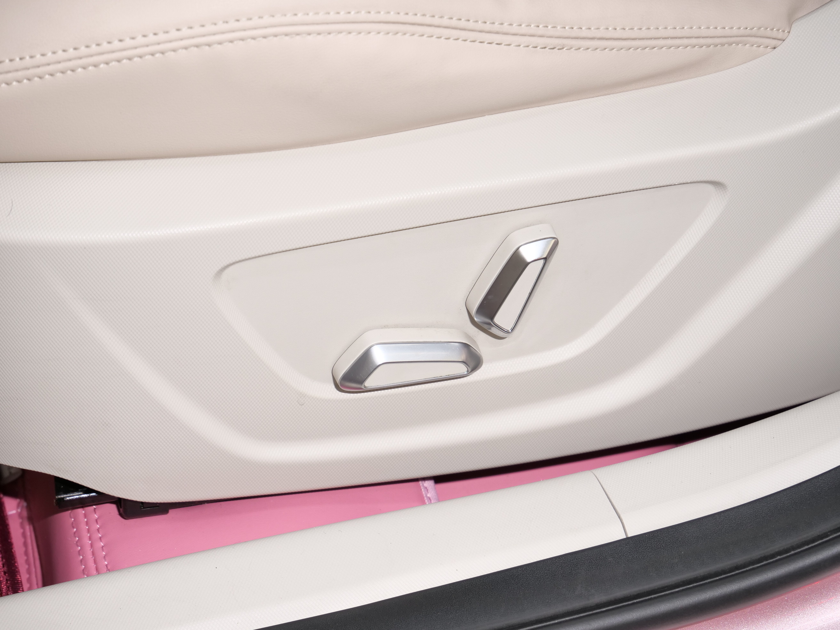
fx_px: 1844
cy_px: 315
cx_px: 420
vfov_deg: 19.4
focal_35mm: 76
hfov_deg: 25.7
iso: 400
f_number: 5.4
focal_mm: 38
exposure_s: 1/30
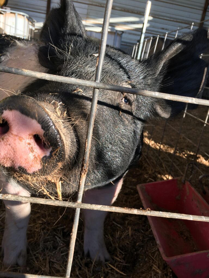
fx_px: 233
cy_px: 139
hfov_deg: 48.2
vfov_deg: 61.7
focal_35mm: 29
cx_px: 104
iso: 25
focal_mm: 4.15
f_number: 2.2
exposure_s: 1/316
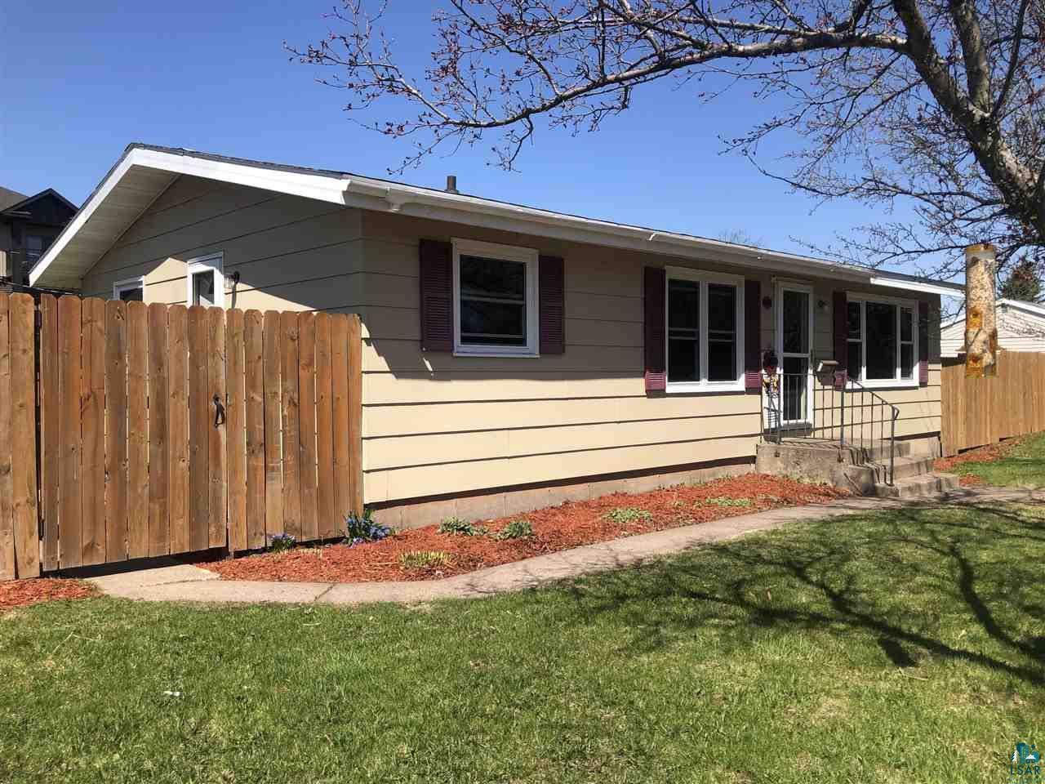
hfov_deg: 63.4
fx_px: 845
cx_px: 522
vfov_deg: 49.7
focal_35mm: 28
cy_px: 392
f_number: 1.8
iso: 20
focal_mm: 3.99
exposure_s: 1/1779
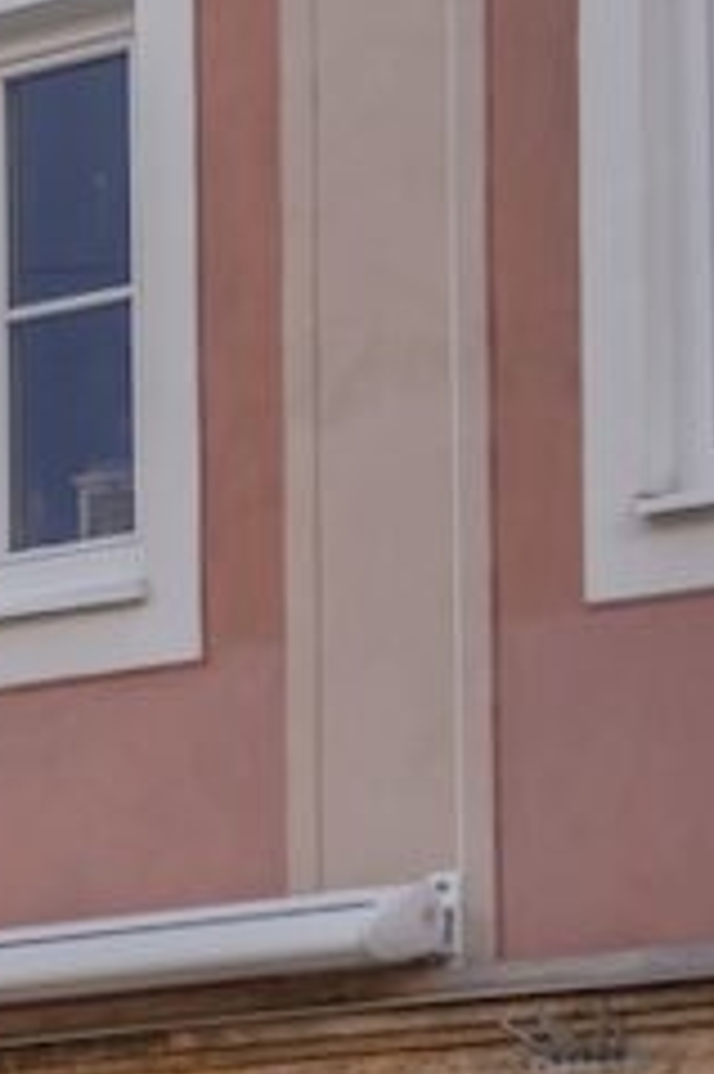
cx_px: -921
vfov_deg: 11.1
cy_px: 611
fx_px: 5541
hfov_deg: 7.0
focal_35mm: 186
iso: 100
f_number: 2.8
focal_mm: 40
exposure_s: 1/400
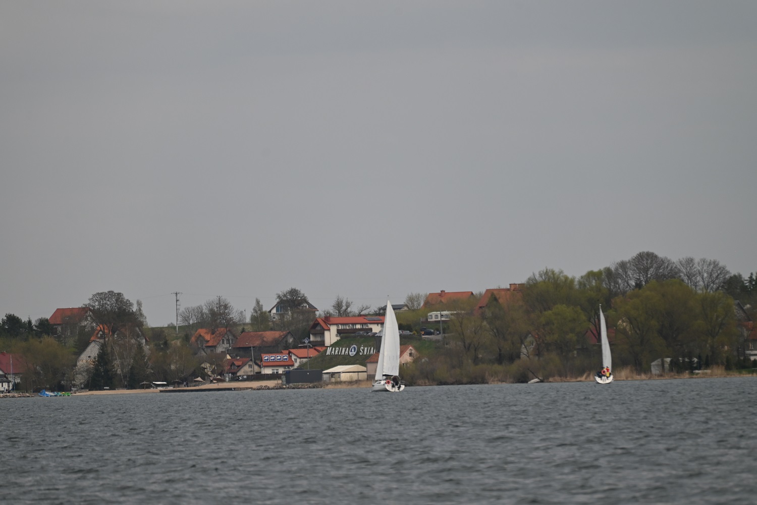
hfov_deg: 6.9
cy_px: 252
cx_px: 378
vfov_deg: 4.6
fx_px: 6310
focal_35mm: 300
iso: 220
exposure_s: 1/1000
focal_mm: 300
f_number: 5.6
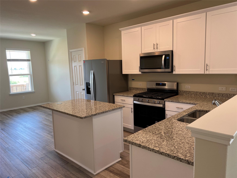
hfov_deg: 67.3
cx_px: 118
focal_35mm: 26
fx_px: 178
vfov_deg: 53.1
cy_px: 89
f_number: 1.5
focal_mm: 5.7
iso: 100
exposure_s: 1/120
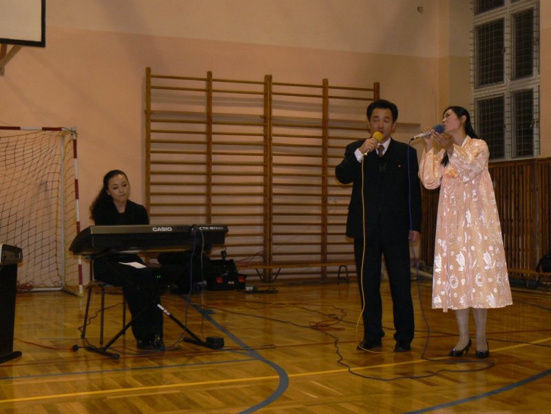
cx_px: 276
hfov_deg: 34.9
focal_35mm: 55
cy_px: 207
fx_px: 875
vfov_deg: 26.6
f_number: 2.8
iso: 160
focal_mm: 9.2
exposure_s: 1/30
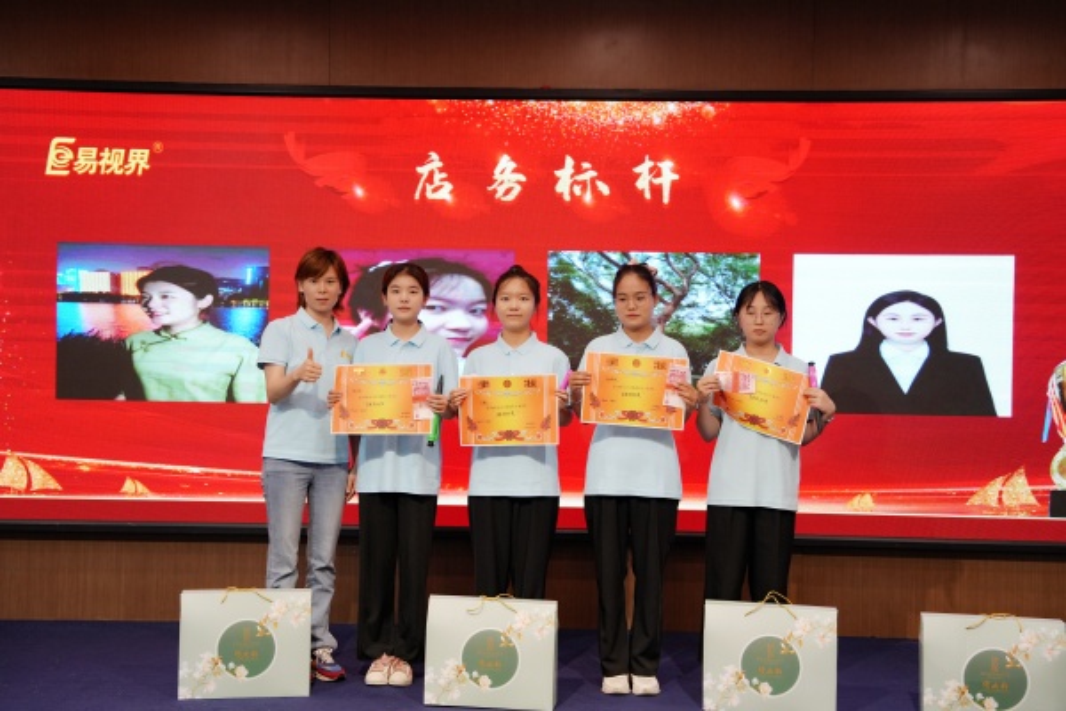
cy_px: 356
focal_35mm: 57
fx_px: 1688
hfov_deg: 35.1
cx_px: 533
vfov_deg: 23.8
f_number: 4
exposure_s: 1/160
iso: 1250
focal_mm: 57
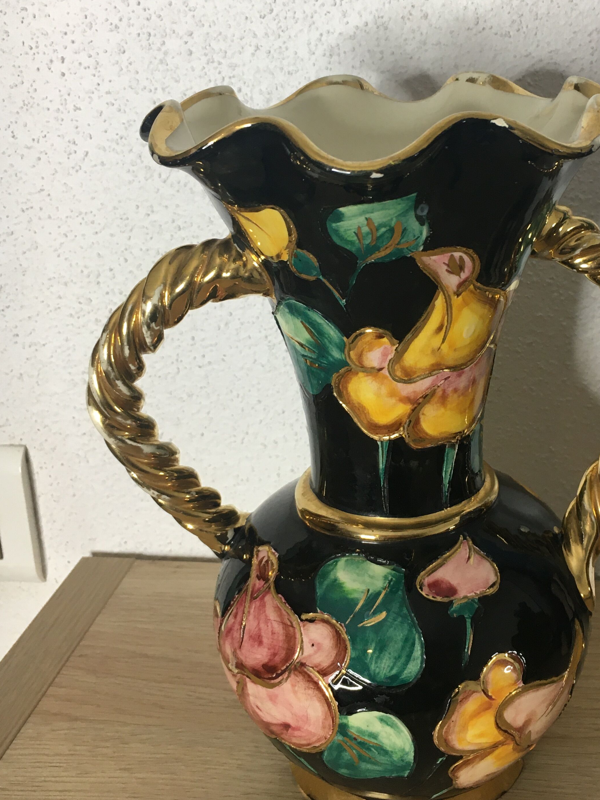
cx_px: 391
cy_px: 342
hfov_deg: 34.1
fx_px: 971
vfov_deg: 44.7
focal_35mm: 42
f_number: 2.2
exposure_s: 1/33
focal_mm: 4.15
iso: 40
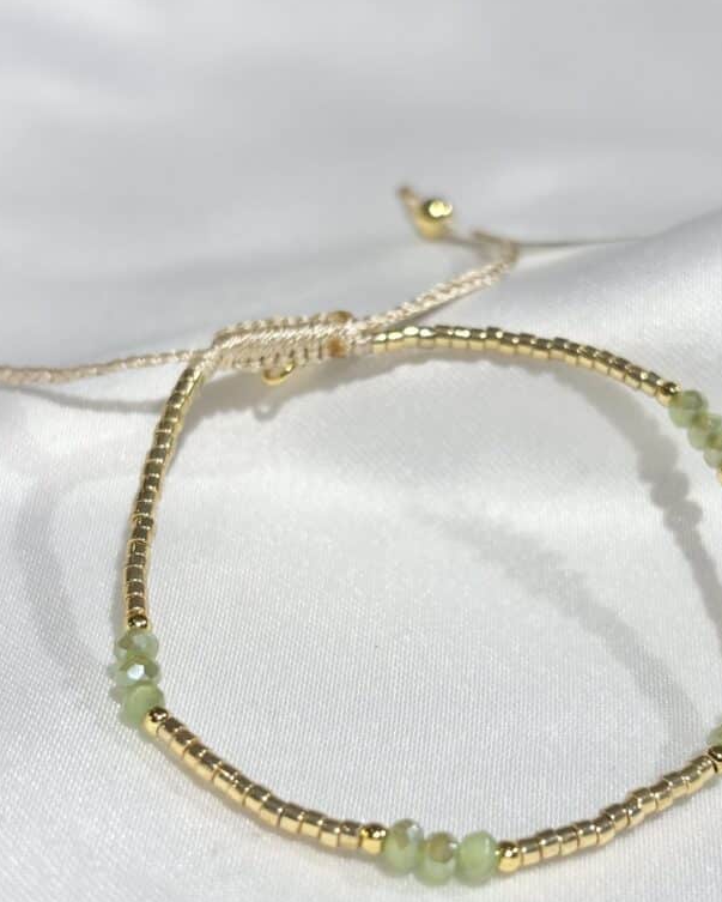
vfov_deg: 27.5
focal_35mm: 69
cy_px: 531
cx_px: 414
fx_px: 1842
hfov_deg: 22.2
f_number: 1.6
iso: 32
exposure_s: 1/297
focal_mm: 5.96
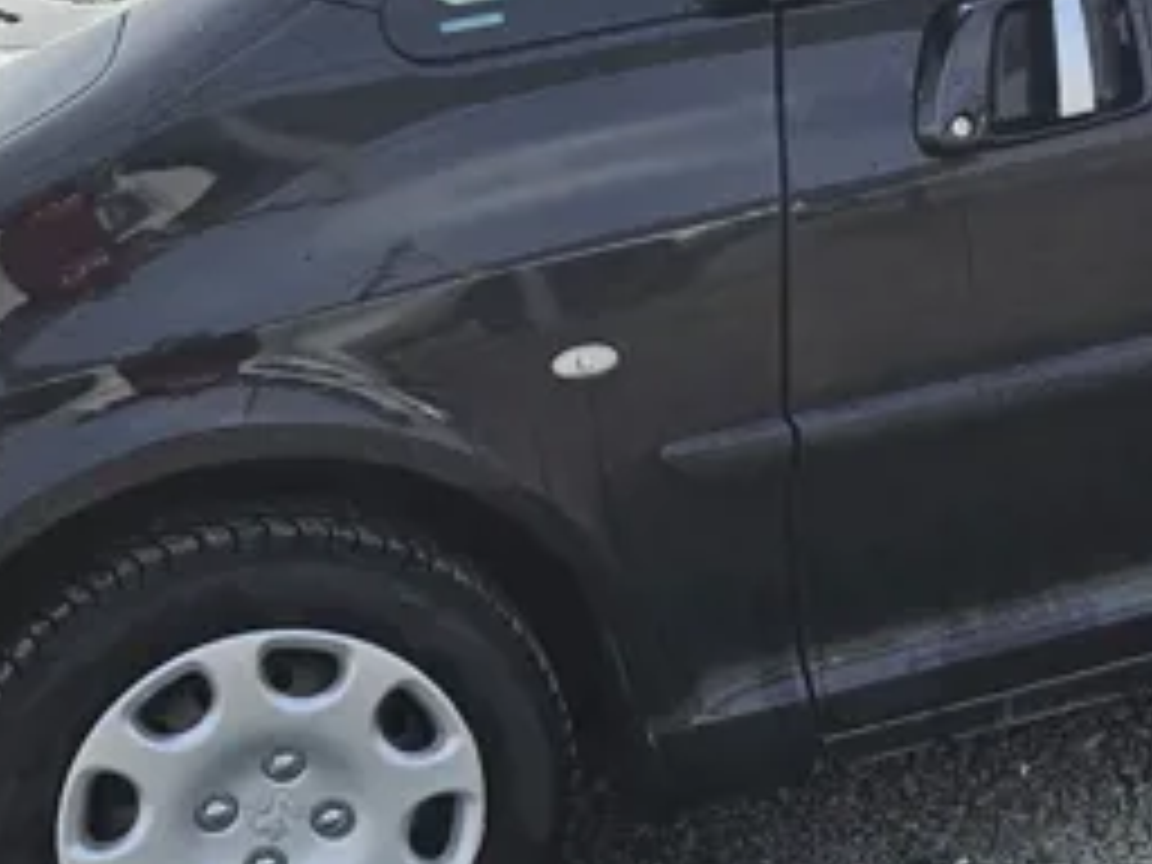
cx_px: 1156
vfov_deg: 16.4
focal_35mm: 90
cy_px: 495
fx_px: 2995
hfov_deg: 21.0
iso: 25
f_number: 1.8
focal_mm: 5.4
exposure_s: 1/1775
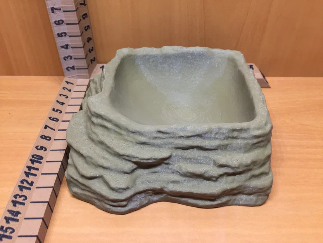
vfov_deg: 48.2
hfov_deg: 61.7
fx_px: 271
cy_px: 122
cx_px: 162
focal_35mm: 29
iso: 125
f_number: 2.2
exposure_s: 1/15
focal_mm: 4.15
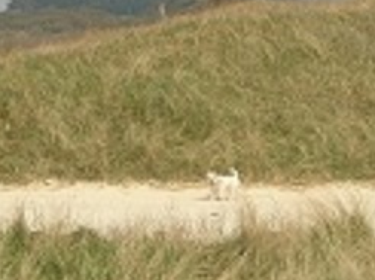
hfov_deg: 7.2
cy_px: 190
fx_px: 2987
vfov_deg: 5.4
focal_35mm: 276
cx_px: 104
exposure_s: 1/208
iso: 64
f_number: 8.2
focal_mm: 23.4
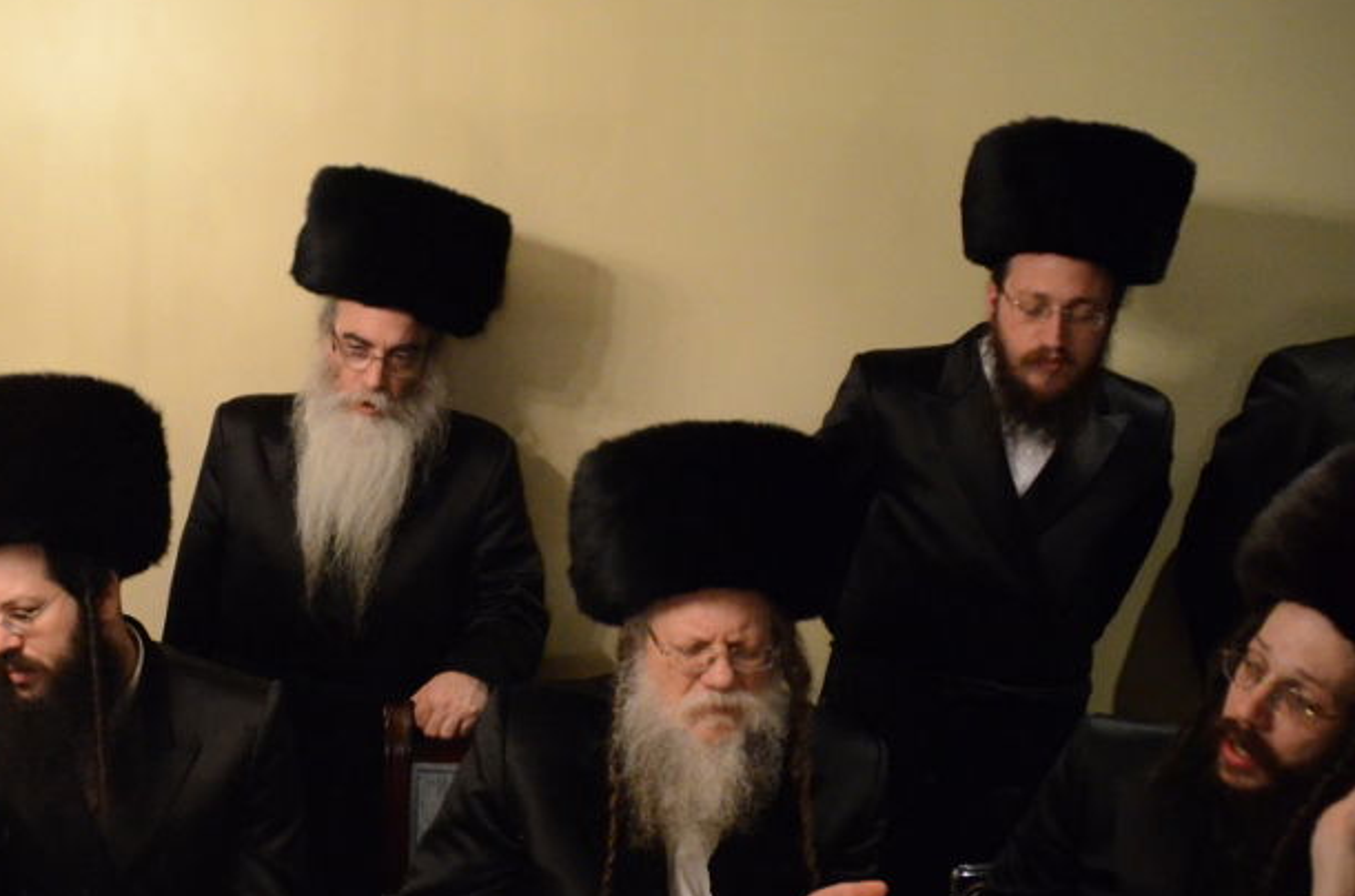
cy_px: 594
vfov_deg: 8.0
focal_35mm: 171
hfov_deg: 12.0
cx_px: 328
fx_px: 6420
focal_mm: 68
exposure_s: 1/200
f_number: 5.6
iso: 4000
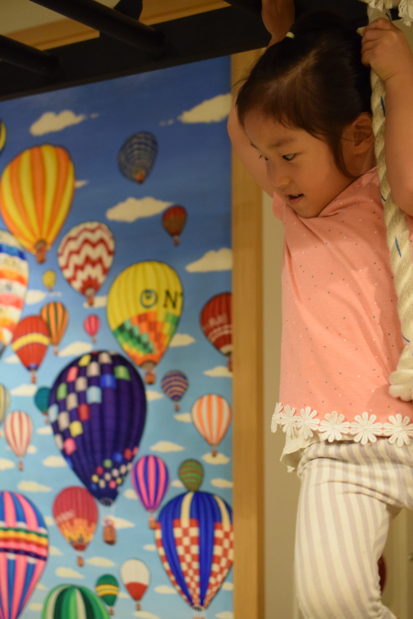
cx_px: 206
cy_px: 310
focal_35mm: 60
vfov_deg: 33.4
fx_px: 1032
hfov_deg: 22.6
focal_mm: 40
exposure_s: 1/125
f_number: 2.8
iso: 2500
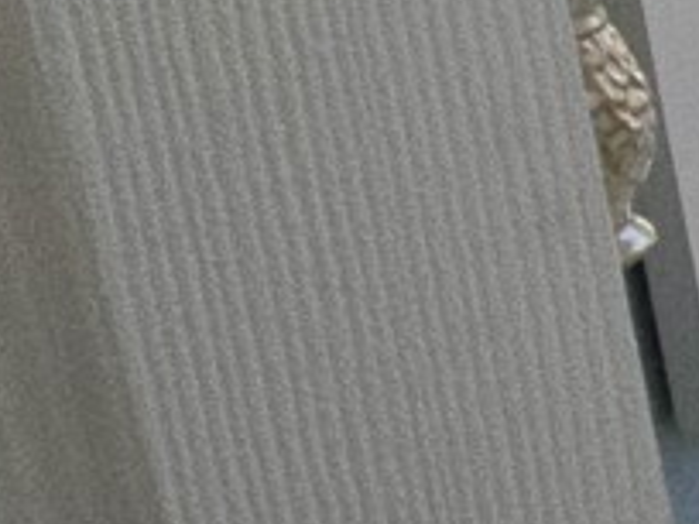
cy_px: 82
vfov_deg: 14.4
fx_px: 2060
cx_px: 2255
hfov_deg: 10.5
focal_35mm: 102
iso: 50
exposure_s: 1/60
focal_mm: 2.2
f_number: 2.2
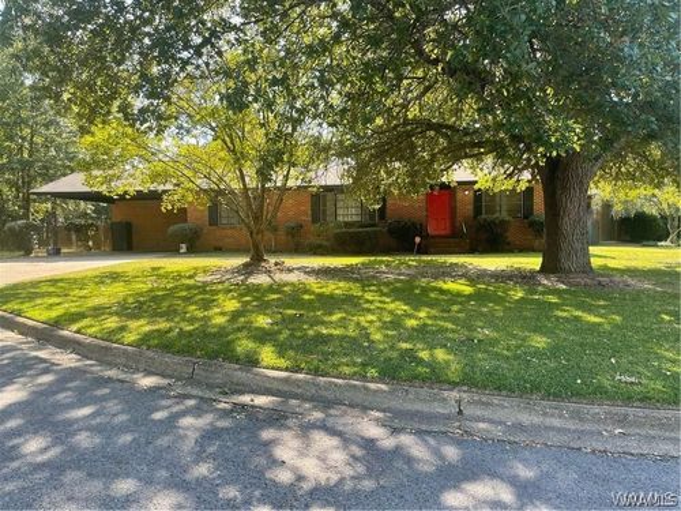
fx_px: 511
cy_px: 256
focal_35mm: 26
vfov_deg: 53.1
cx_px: 340
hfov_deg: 67.3
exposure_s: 1/373
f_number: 1.6
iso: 32
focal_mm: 4.2
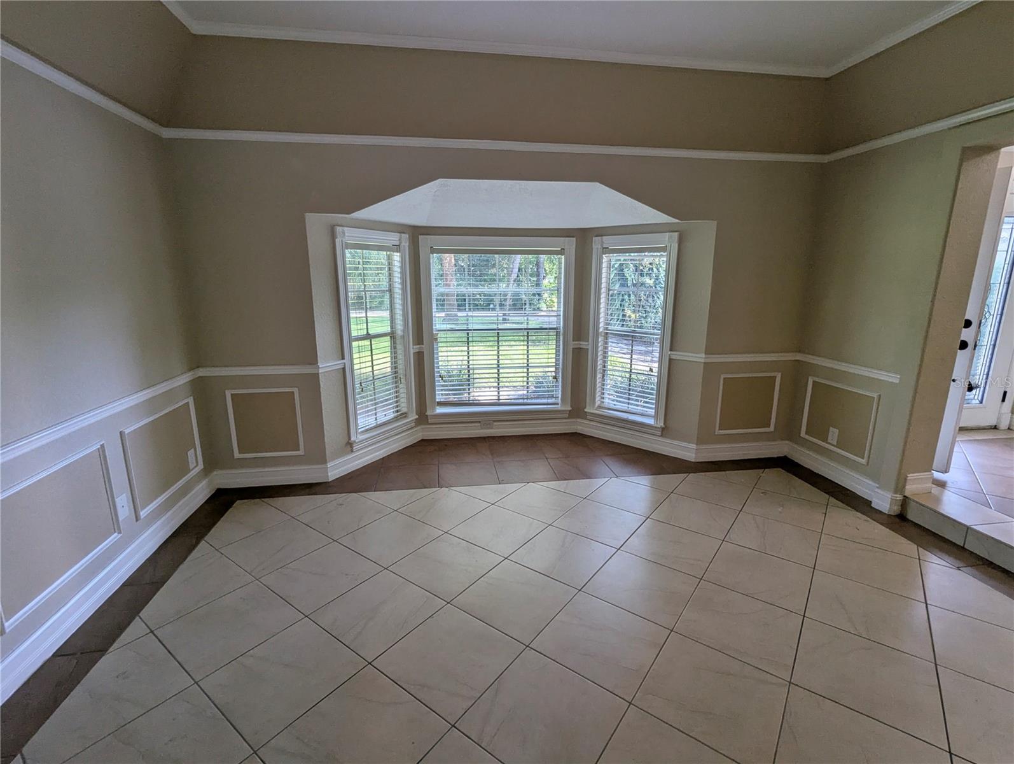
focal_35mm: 16
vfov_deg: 78.2
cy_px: 382
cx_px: 507
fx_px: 469
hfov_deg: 94.4
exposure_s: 1/120
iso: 75
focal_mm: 2.35
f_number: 2.2
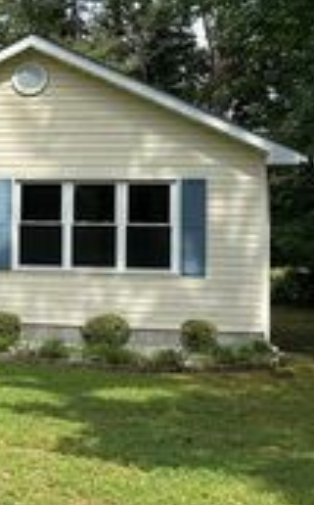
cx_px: -288
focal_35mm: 74
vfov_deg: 27.9
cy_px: 219
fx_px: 1017
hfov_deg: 14.8
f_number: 1.78
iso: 80
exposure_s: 1/2469
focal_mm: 6.86
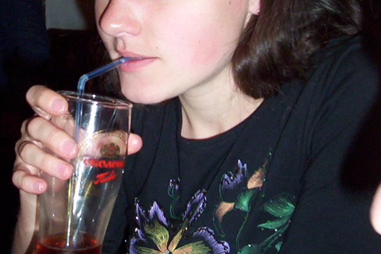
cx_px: 135
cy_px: 89
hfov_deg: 22.6
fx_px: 952
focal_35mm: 90
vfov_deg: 15.2
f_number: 2.73
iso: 140
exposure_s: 1/60
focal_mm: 5.77
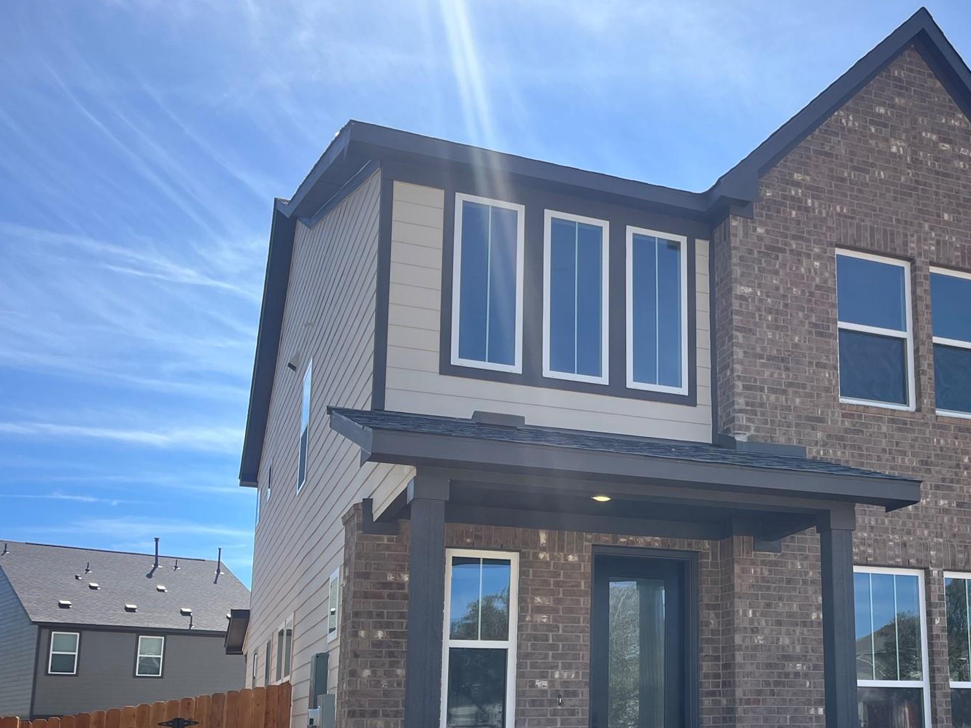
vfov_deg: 35.3
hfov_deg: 45.6
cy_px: 530
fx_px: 1122
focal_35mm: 40
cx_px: 693
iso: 50
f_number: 1.6
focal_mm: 5.1
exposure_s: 1/2688
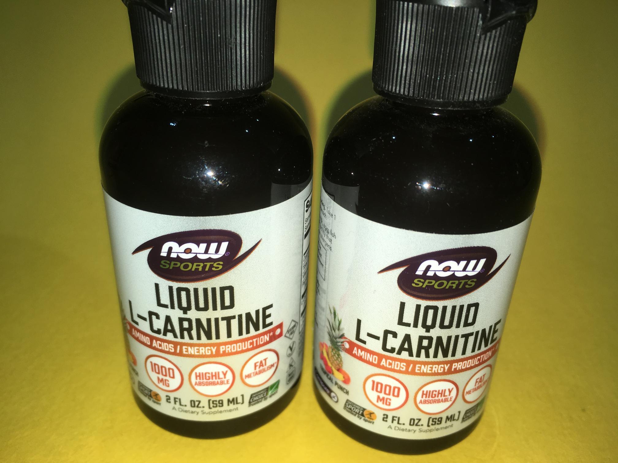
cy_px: 232
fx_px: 518
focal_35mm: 29
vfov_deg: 48.2
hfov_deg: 61.7
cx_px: 309
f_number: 2.2
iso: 25
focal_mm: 4.15
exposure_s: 1/251
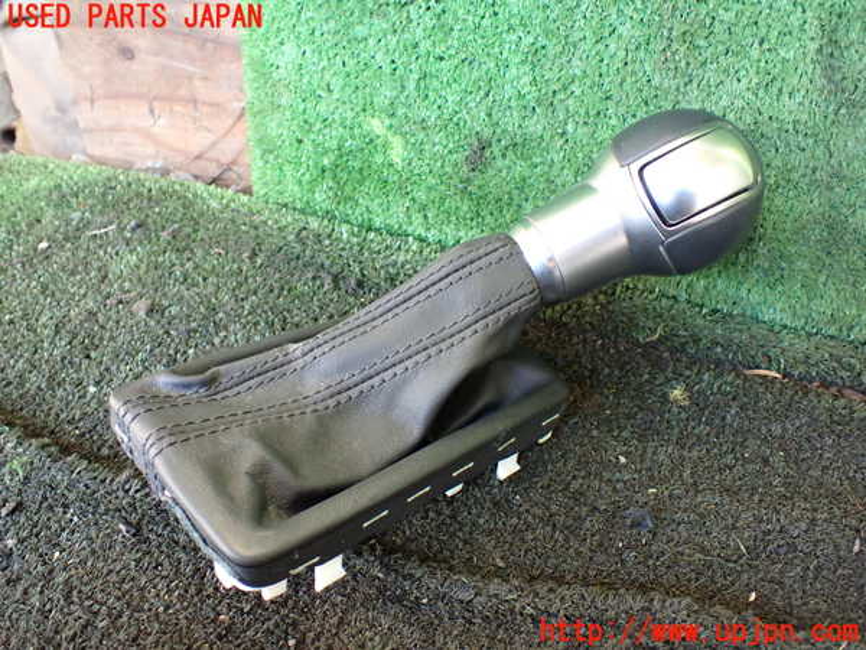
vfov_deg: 46.8
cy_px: 325
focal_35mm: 30
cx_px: 433
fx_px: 751
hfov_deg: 60.0
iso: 800
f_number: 2.3
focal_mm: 5.4
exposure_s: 1/100
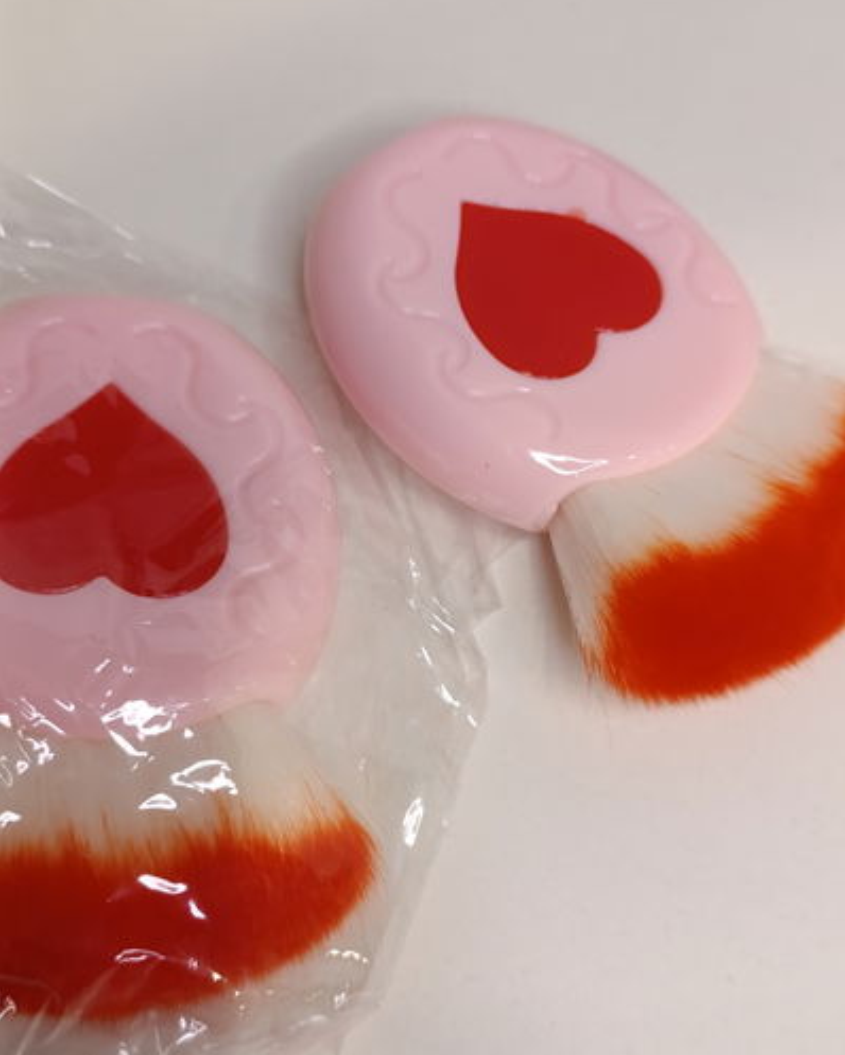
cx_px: 422
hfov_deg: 31.5
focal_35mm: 48
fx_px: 1500
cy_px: 532
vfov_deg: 38.8
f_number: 1.6
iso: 400
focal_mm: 6.14
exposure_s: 1/99.9
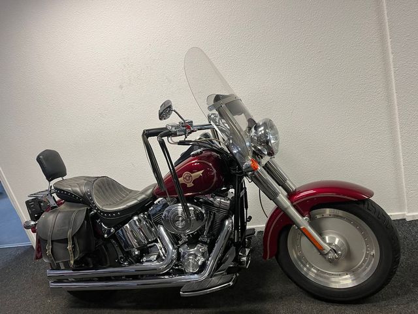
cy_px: 157
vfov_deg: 53.1
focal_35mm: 26
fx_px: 314
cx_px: 209
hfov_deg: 67.3
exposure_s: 1/50
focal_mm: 5.1
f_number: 1.6
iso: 64
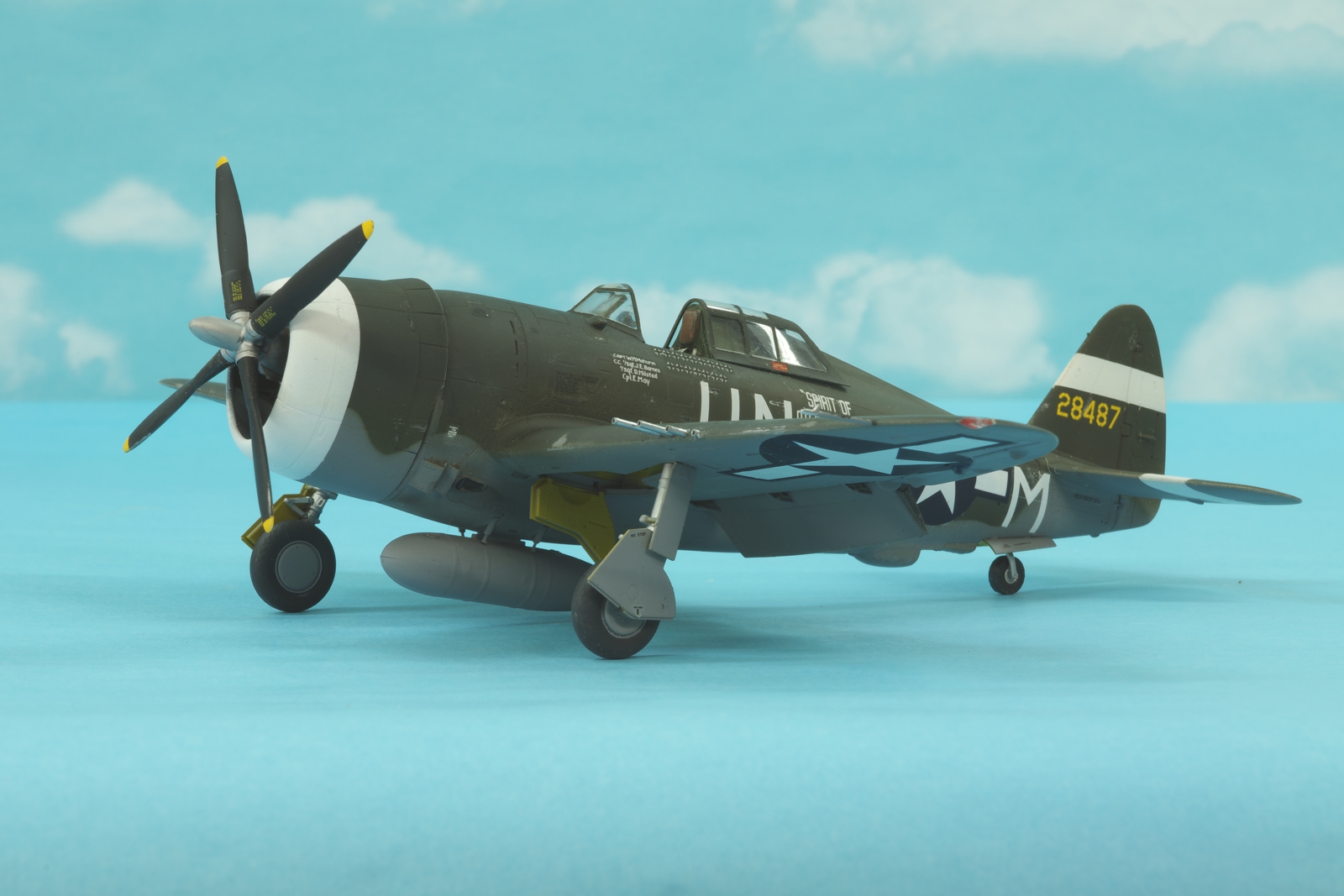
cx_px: 672
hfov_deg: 17.8
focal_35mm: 115
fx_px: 4293
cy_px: 448
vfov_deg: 11.9
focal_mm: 75
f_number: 22
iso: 100
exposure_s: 2
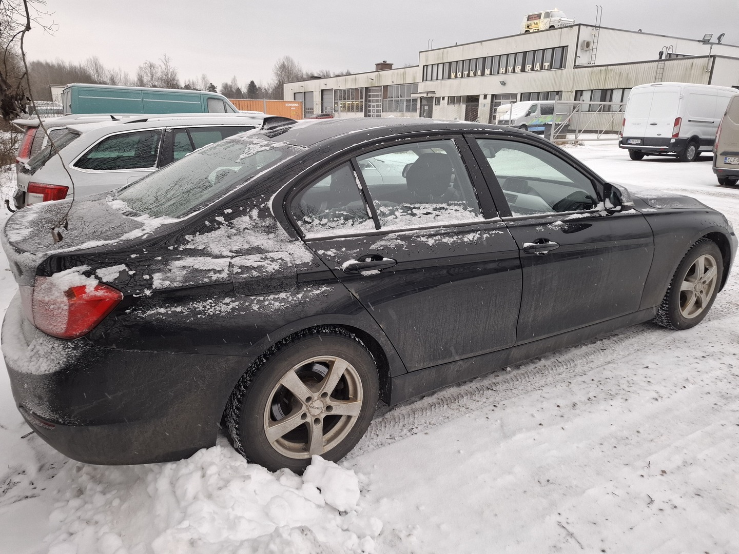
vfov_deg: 58.9
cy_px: 277
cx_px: 370
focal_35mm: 23
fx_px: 491
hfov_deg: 73.9
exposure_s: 1/100
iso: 125
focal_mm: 5.54
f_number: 1.8
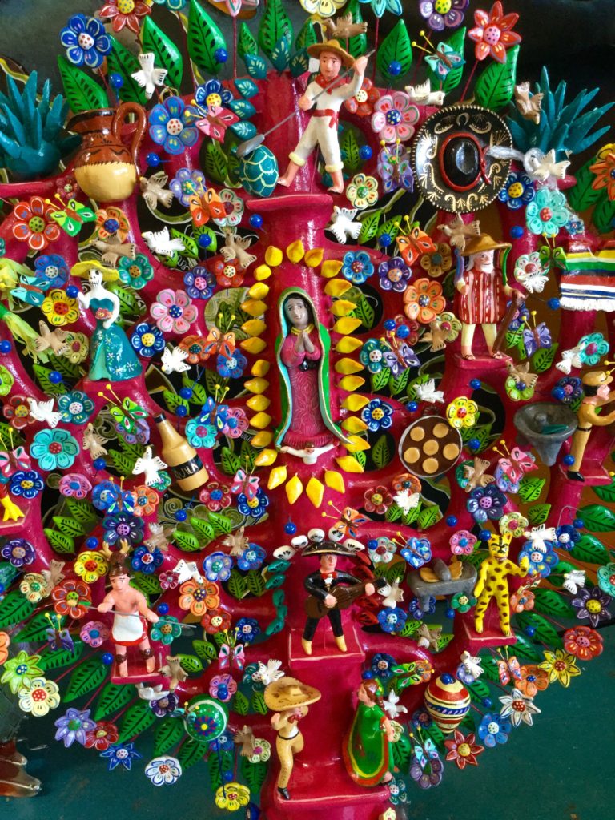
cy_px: 410
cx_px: 308
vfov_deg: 58.4
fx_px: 734
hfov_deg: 45.4
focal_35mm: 31
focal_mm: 3.3
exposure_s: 1/30
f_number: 2.4
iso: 80
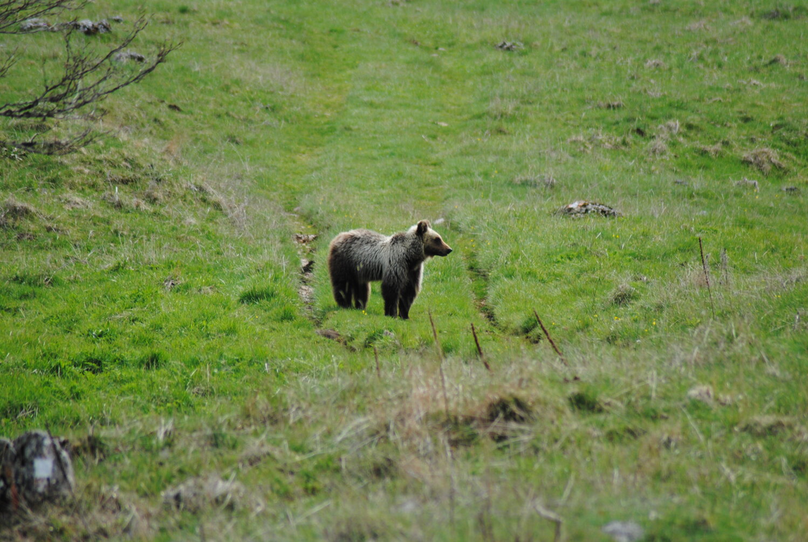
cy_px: 271
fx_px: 10119
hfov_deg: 4.6
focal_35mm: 450
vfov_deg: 3.1
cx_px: 404
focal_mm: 300
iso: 200
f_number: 5.6
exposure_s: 1/500
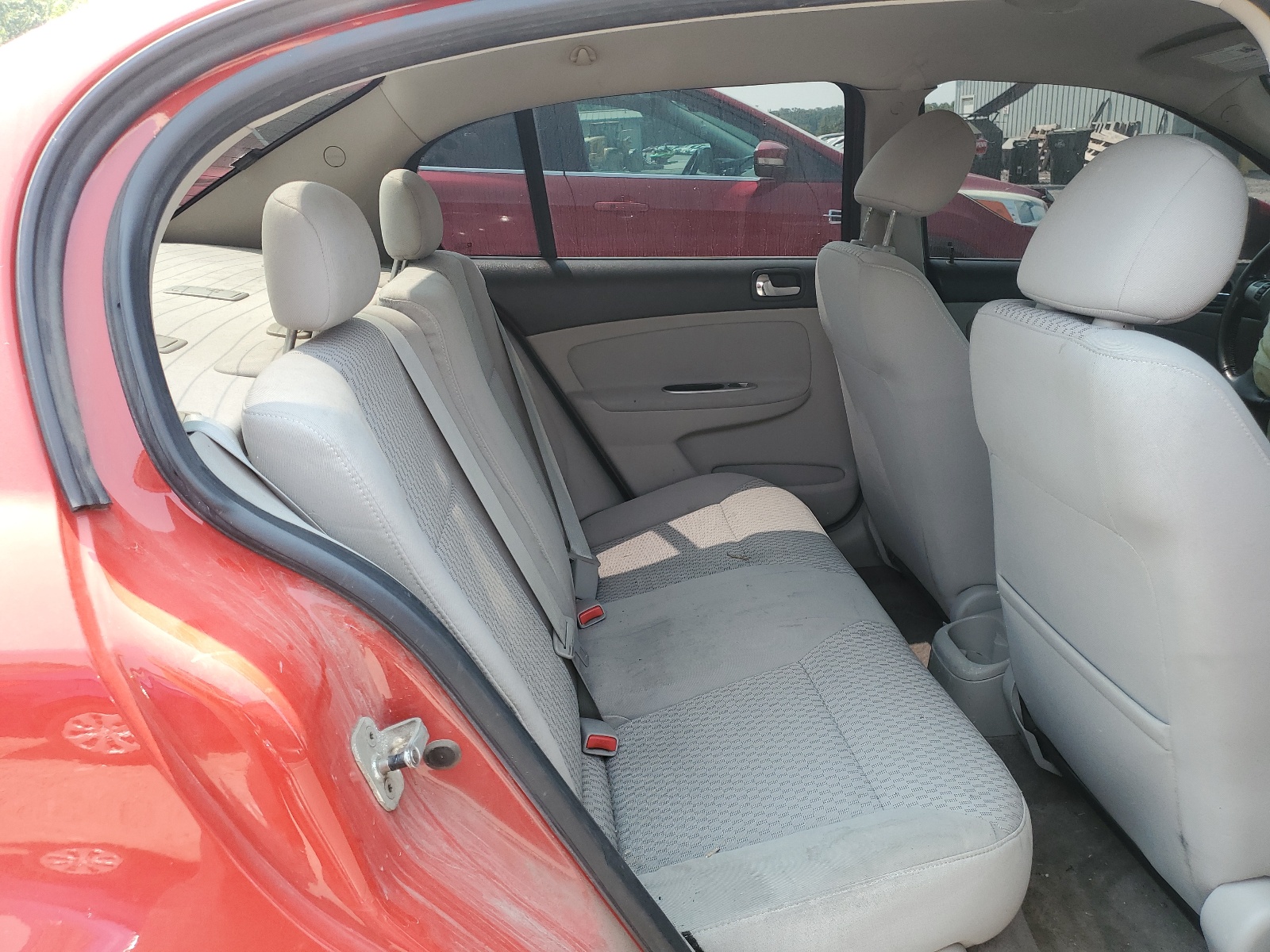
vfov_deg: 53.1
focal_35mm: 26
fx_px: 954
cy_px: 476
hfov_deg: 67.3
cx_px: 635
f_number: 1.5
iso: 50
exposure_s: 1/256
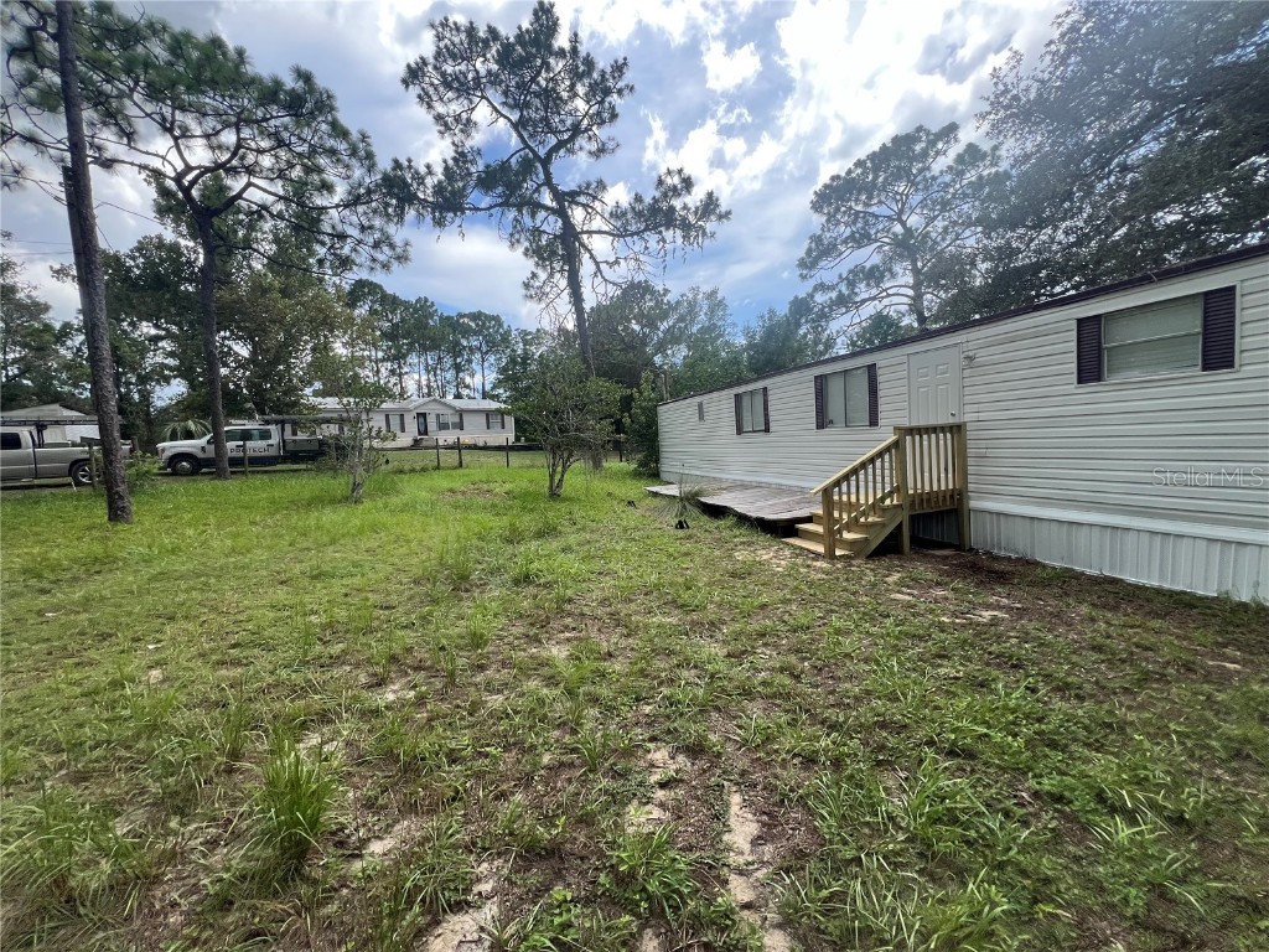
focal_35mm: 13
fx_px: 477
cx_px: 634
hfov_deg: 106.2
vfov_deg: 89.9
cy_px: 476
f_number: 1.8
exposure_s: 1/438
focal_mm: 1.57
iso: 32
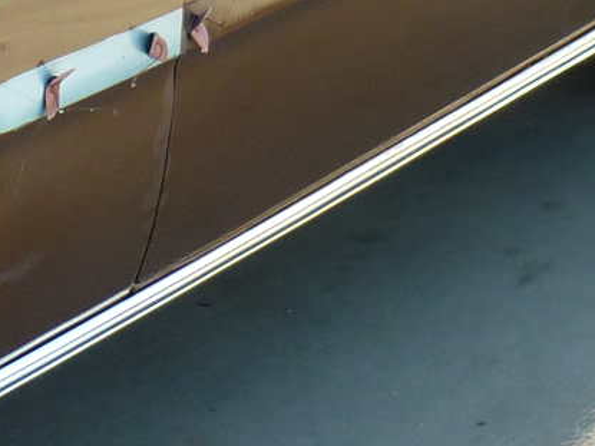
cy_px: -13
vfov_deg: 9.0
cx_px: -151
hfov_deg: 11.8
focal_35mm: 163
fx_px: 2801
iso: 80
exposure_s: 1/125
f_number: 2.8
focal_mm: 5.5
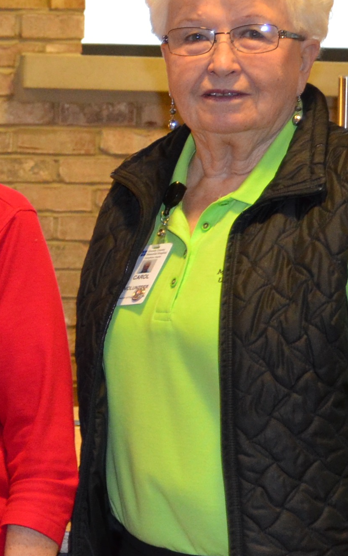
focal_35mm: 139
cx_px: -312
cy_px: 232
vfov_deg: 15.0
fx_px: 2109
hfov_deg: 9.0
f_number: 4
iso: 900
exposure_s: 1/60
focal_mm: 26
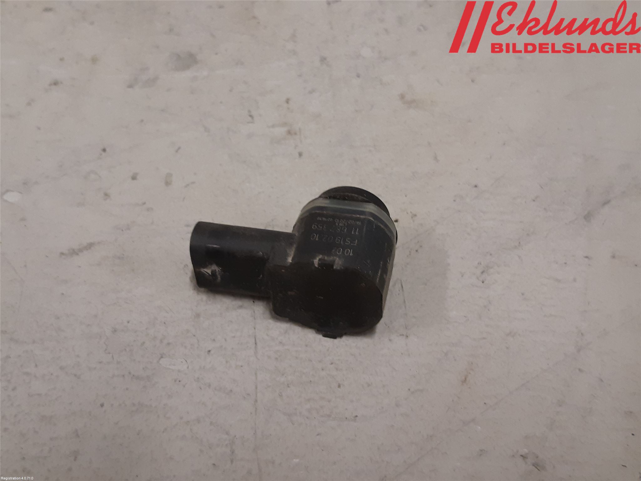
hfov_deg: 67.3
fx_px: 481
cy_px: 240
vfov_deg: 53.1
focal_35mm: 26
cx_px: 320
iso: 160
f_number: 1.7
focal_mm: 3.93
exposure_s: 1/50
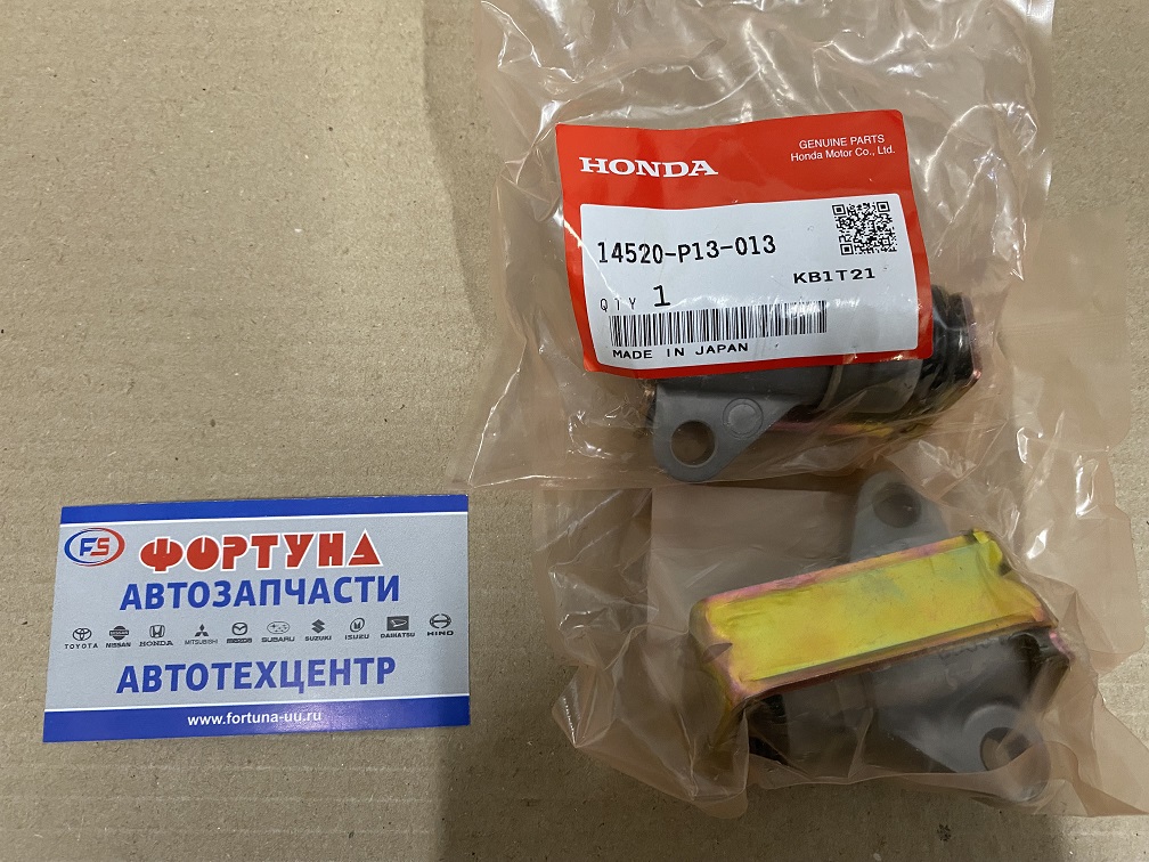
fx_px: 863
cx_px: 574
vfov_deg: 53.1
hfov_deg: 67.3
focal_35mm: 26
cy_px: 431
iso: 250
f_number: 1.8
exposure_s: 1/60
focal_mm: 4.25
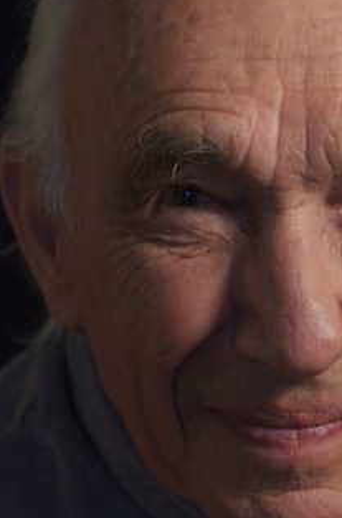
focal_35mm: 184
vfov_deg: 11.2
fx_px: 2636
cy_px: 270
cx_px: 268
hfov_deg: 7.4
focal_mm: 60
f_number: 5
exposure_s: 1/25
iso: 200
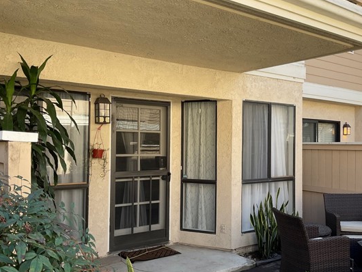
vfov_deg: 40.7
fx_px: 366
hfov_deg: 52.5
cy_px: 142
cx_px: 201
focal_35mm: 35
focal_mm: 3
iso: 16
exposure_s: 1/272
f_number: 1.8
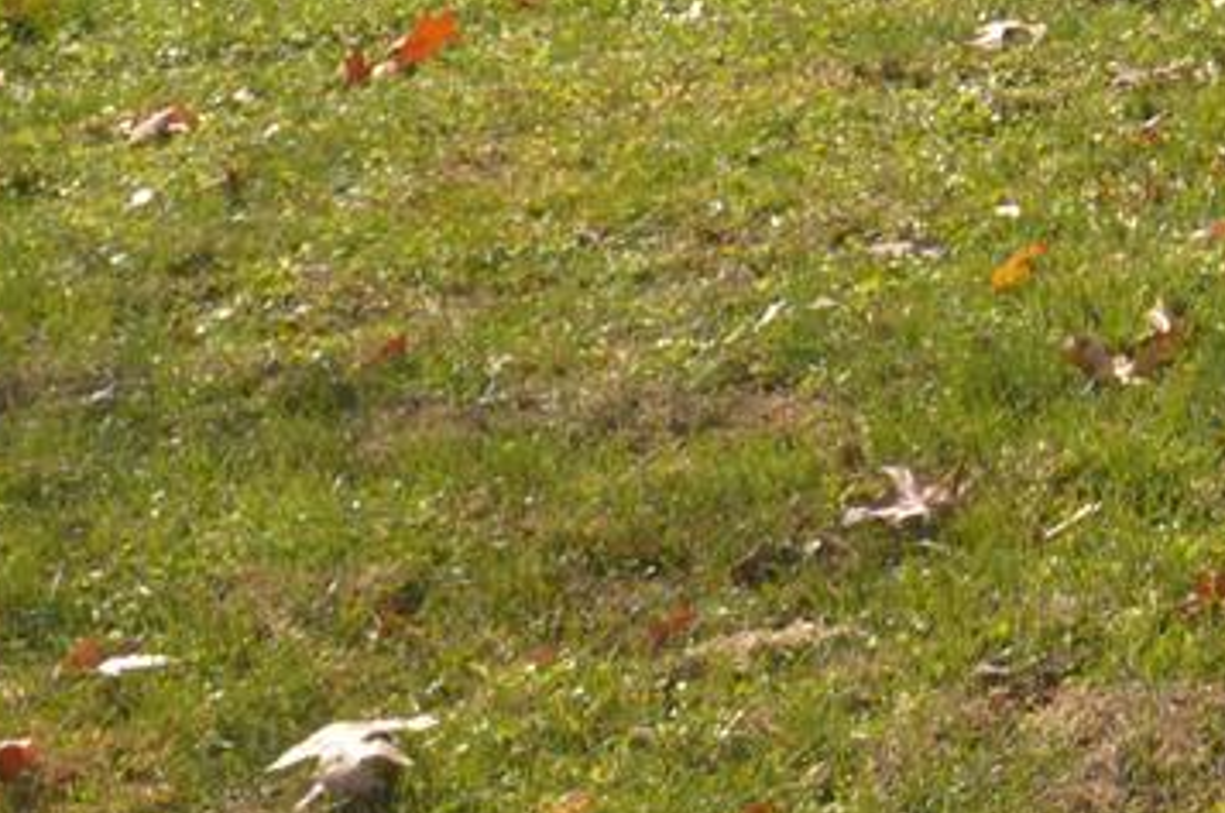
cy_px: -1418
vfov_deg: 7.9
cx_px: 1980
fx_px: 5267
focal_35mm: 155
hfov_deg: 12.4
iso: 100
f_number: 7.1
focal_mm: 18
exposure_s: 1/200
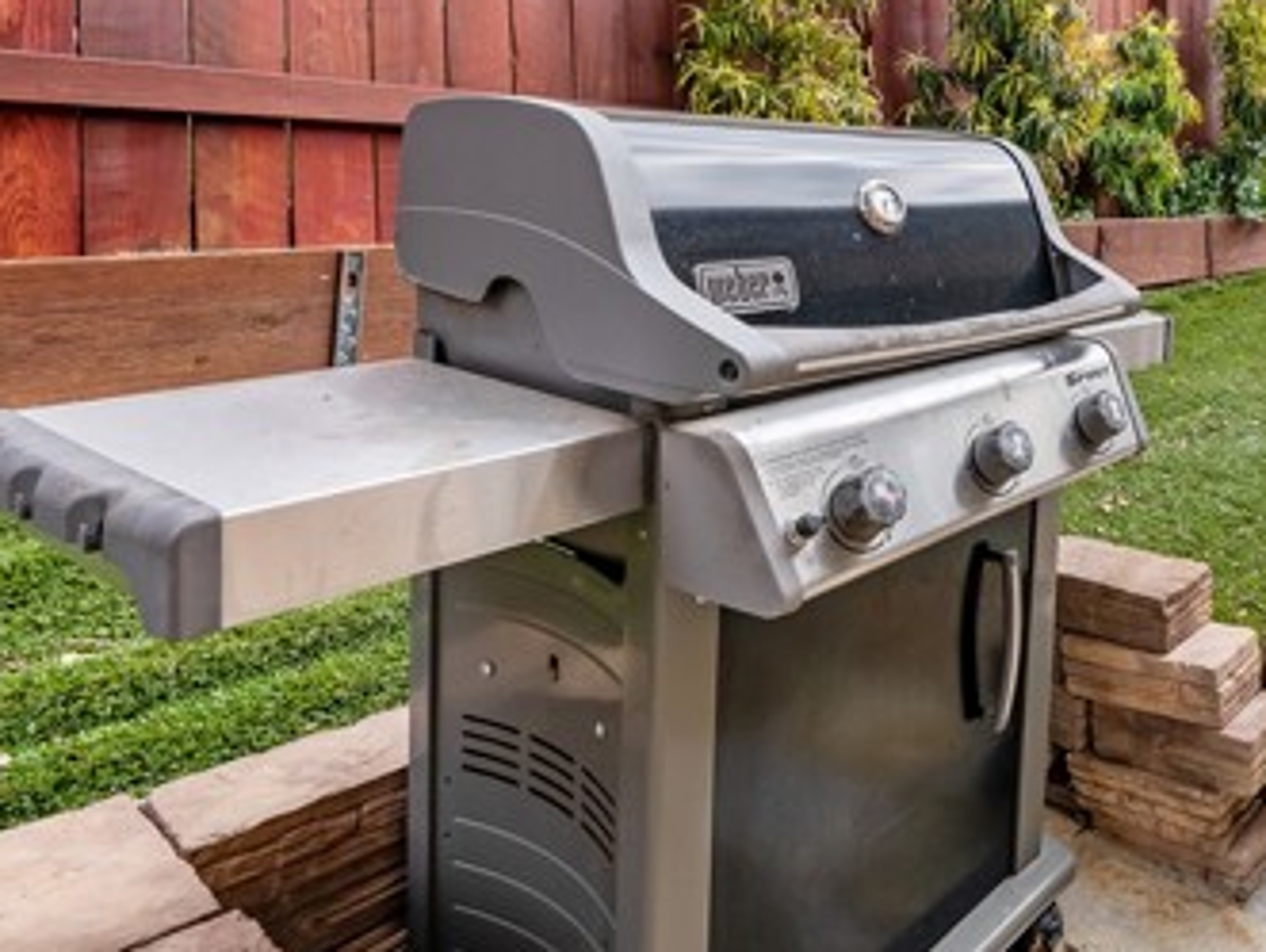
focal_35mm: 26
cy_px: 216
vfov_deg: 50.5
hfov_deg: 55.9
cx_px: 1190
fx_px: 952
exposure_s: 1/160
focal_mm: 14
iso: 250
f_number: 9
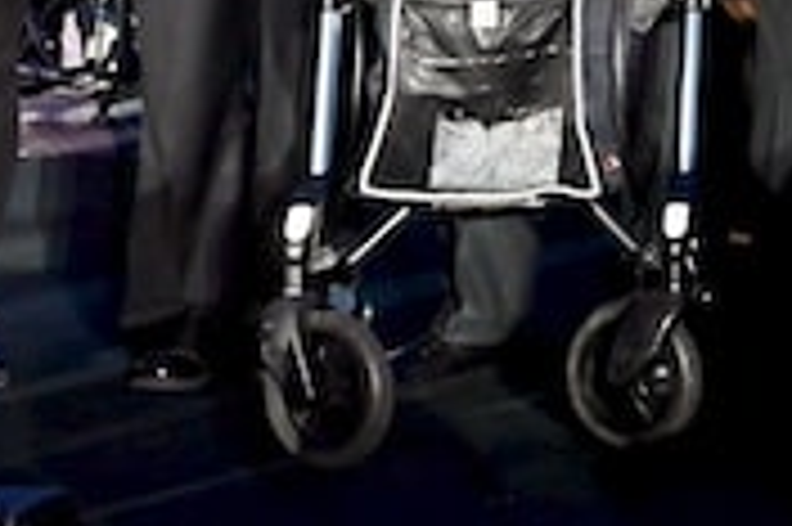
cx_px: 1768
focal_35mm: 140
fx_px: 3077
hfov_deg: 12.3
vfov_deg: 9.3
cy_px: -420
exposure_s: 1/100
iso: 2000
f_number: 3.5
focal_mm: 24
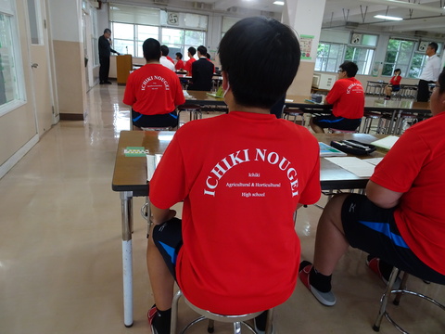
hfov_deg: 71.6
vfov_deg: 56.8
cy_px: 167
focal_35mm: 24
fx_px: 309
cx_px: 222
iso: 250
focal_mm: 4.1
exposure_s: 1/30
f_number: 3.5
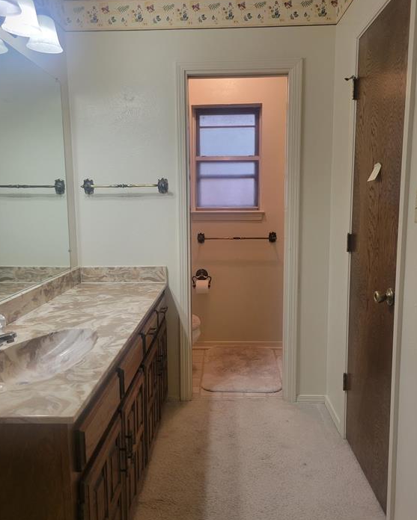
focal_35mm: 28
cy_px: 253
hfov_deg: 51.5
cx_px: 204
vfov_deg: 62.2
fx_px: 432
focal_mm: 5.4
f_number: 1.8
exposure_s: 1/120
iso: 200
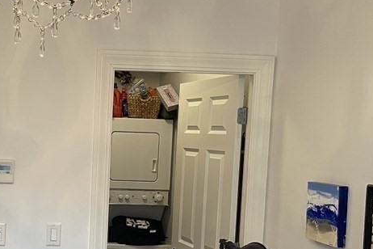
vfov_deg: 22.5
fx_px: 622
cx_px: 42
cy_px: 177
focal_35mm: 60
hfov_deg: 31.9
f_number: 1.6
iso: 100
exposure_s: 1/60
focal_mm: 4.2
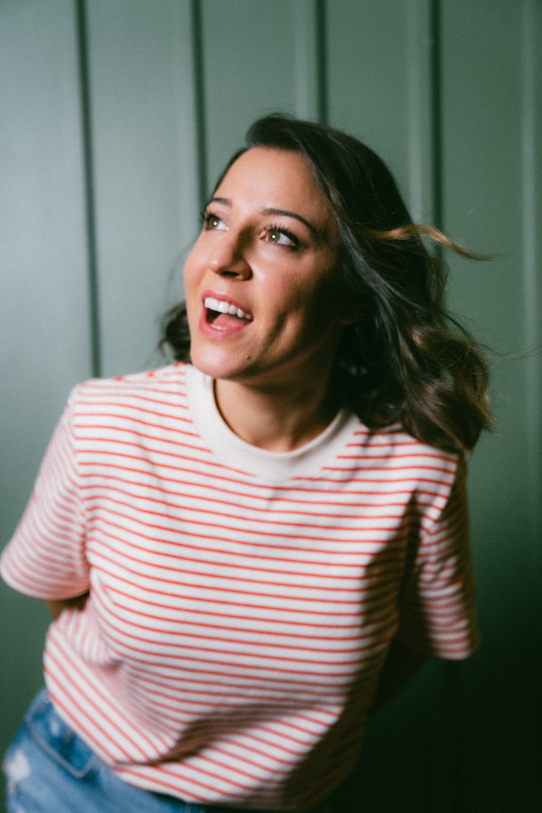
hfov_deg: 25.1
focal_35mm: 54
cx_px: 271
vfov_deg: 36.9
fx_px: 1219
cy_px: 406
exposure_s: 1/125
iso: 800
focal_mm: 54
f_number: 2.8
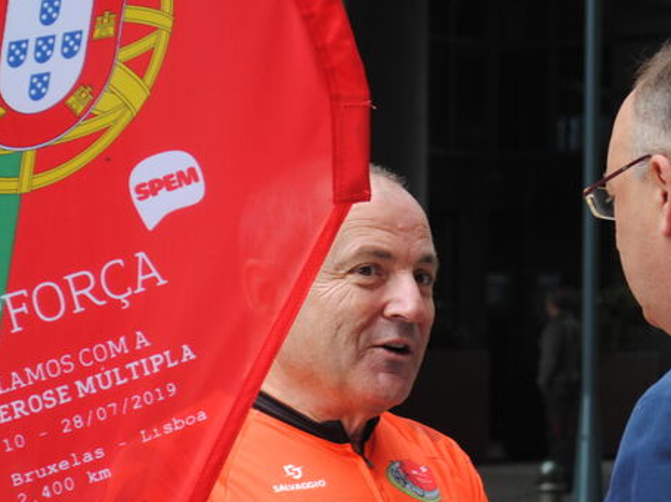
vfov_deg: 9.1
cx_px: 340
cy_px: 331
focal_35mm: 163
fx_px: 3158
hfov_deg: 12.1
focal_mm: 55
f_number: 5.6
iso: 180
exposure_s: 1/125
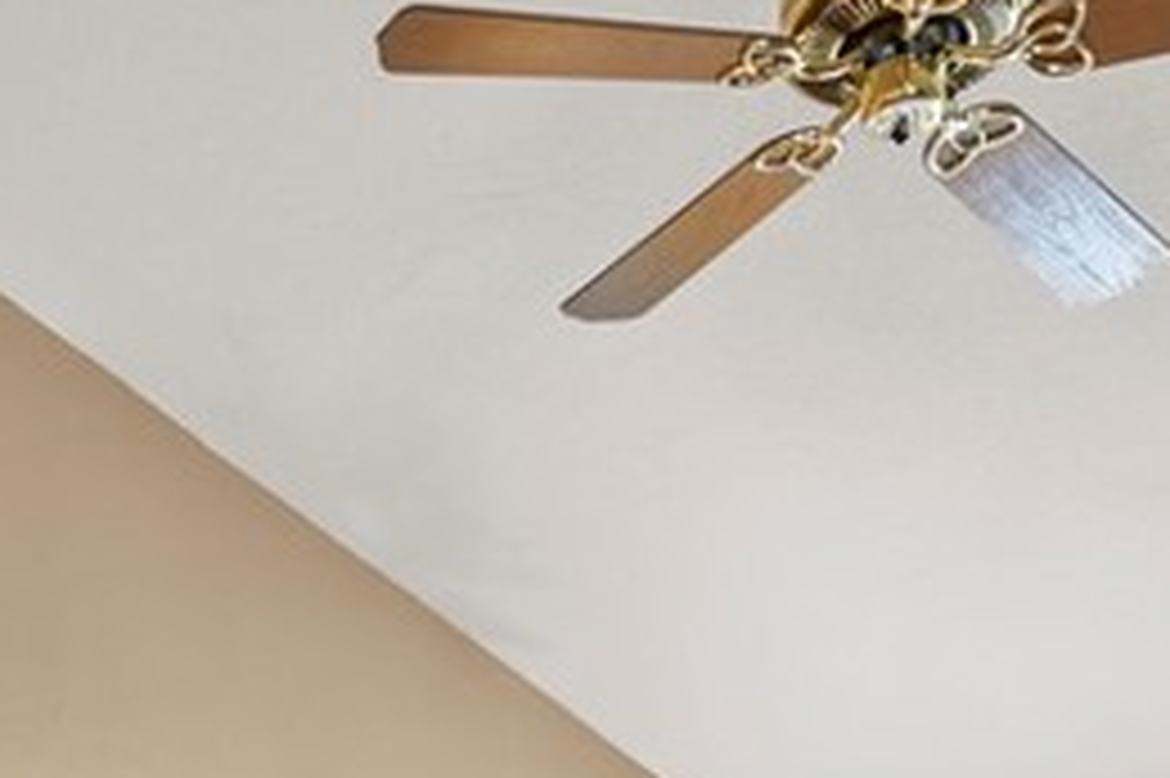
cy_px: 1369
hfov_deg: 31.2
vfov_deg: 17.7
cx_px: 248
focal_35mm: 63
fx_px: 2046
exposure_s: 1/3
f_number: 6.3
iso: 250
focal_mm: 16
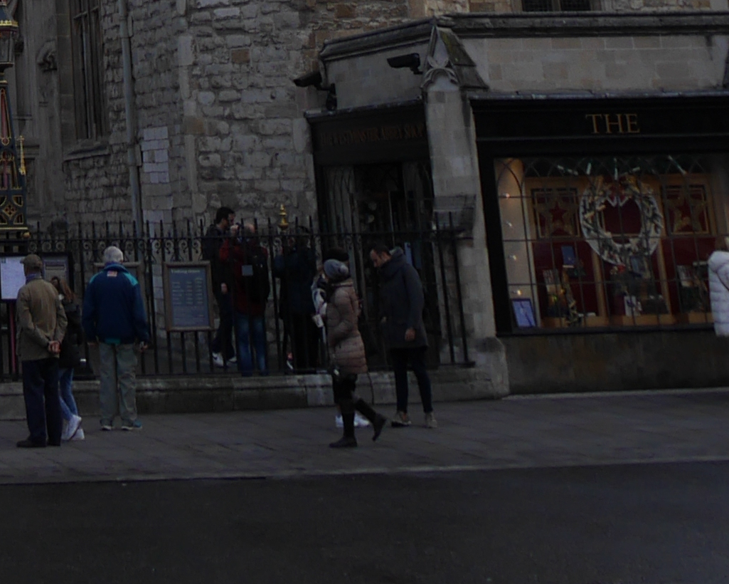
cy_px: -871
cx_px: -250
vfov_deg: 11.7
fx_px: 2265
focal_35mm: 105
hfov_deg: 17.1
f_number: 5.6
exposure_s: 1/250
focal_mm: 12
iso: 200
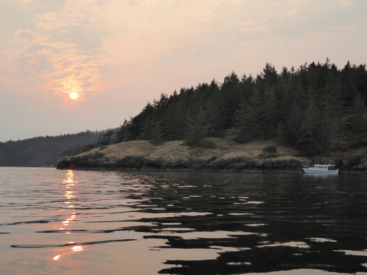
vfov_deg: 27.5
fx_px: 562
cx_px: 184
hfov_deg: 36.2
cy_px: 138
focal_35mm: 53
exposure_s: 1/250
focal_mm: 9
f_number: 4.1
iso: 200
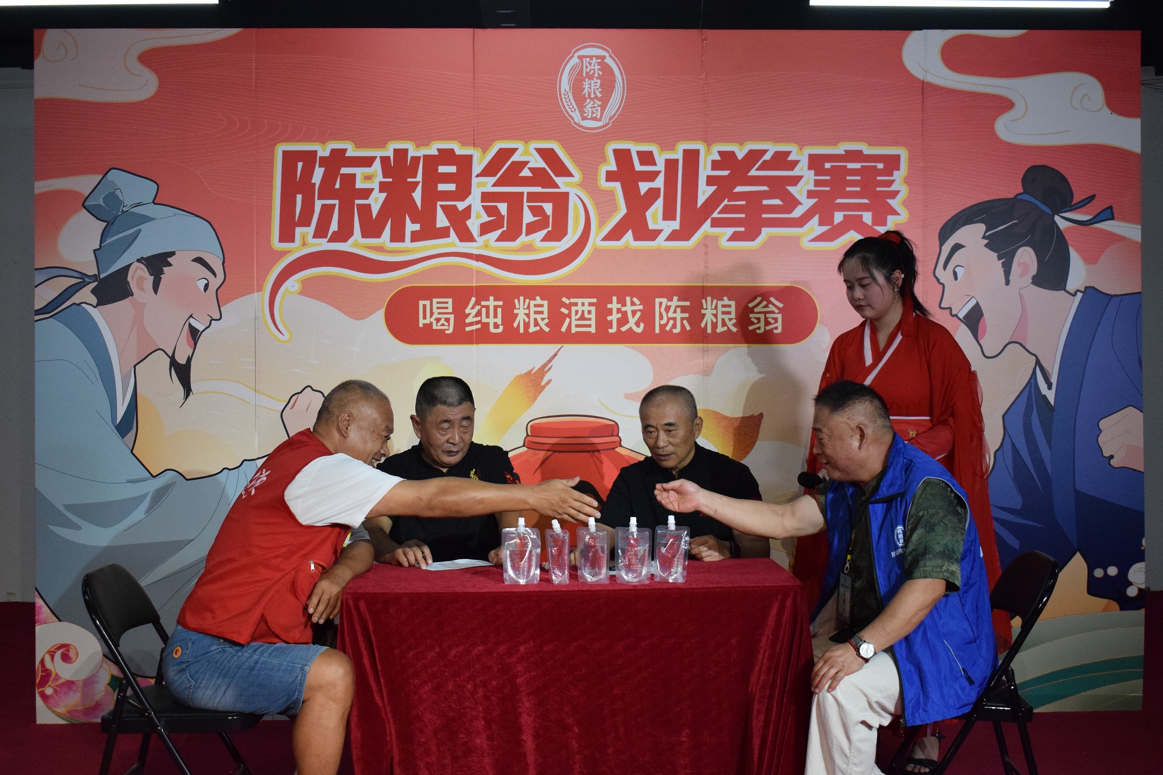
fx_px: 1647
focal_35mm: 51
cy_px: 388
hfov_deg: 38.9
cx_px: 582
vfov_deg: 26.5
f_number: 4.5
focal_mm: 34
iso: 3200
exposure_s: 1/500
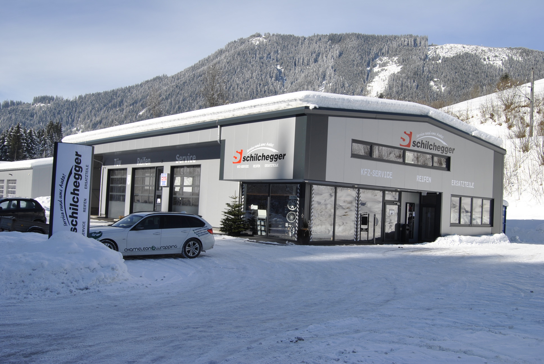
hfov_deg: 55.0
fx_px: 522
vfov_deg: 38.5
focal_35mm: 34
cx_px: 272
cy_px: 182
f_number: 9
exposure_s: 1/320
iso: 100
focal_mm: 23
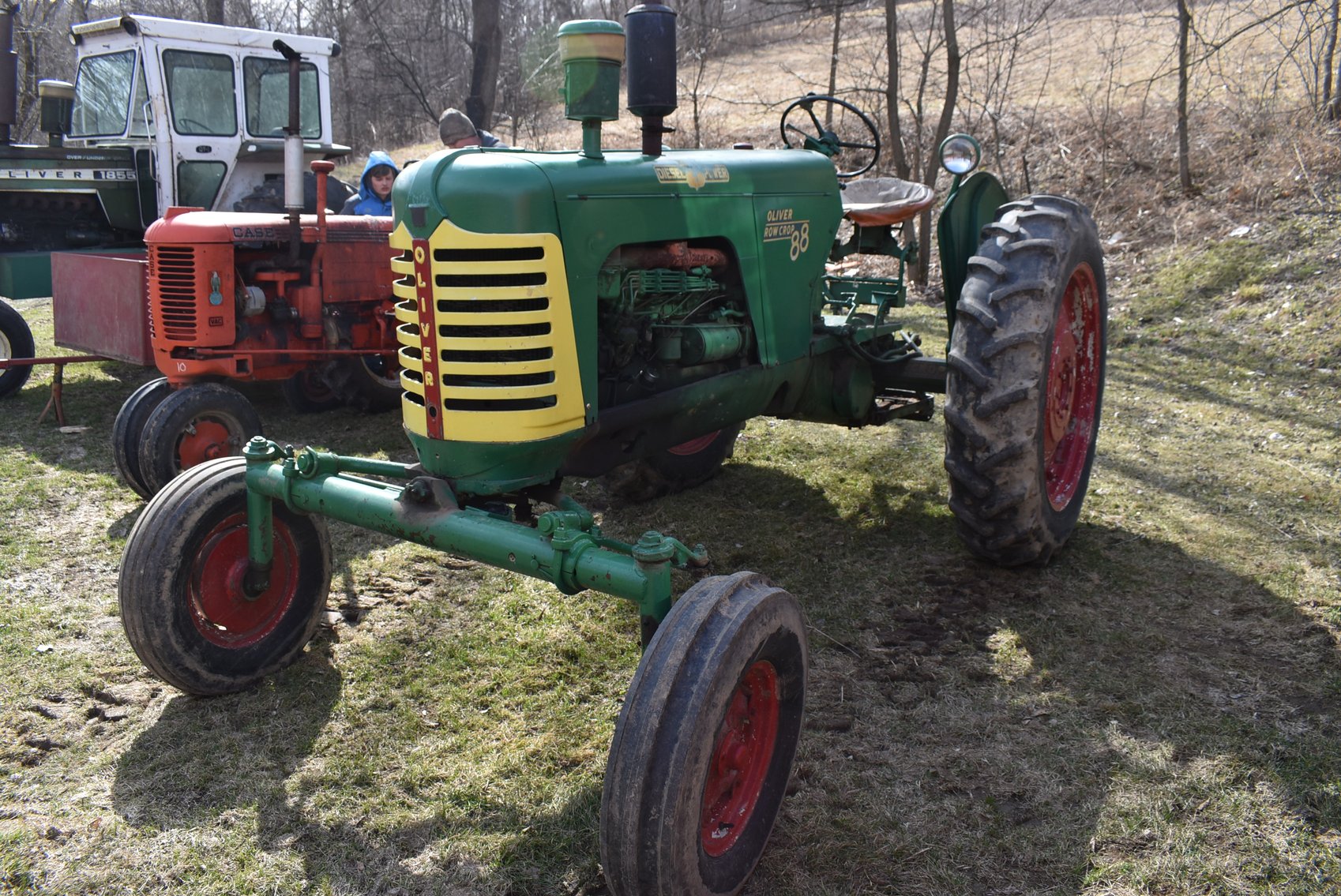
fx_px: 1006
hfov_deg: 67.3
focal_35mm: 27
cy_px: 448
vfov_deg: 48.0
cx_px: 670
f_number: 7.1
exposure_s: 1/250
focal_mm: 18
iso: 200
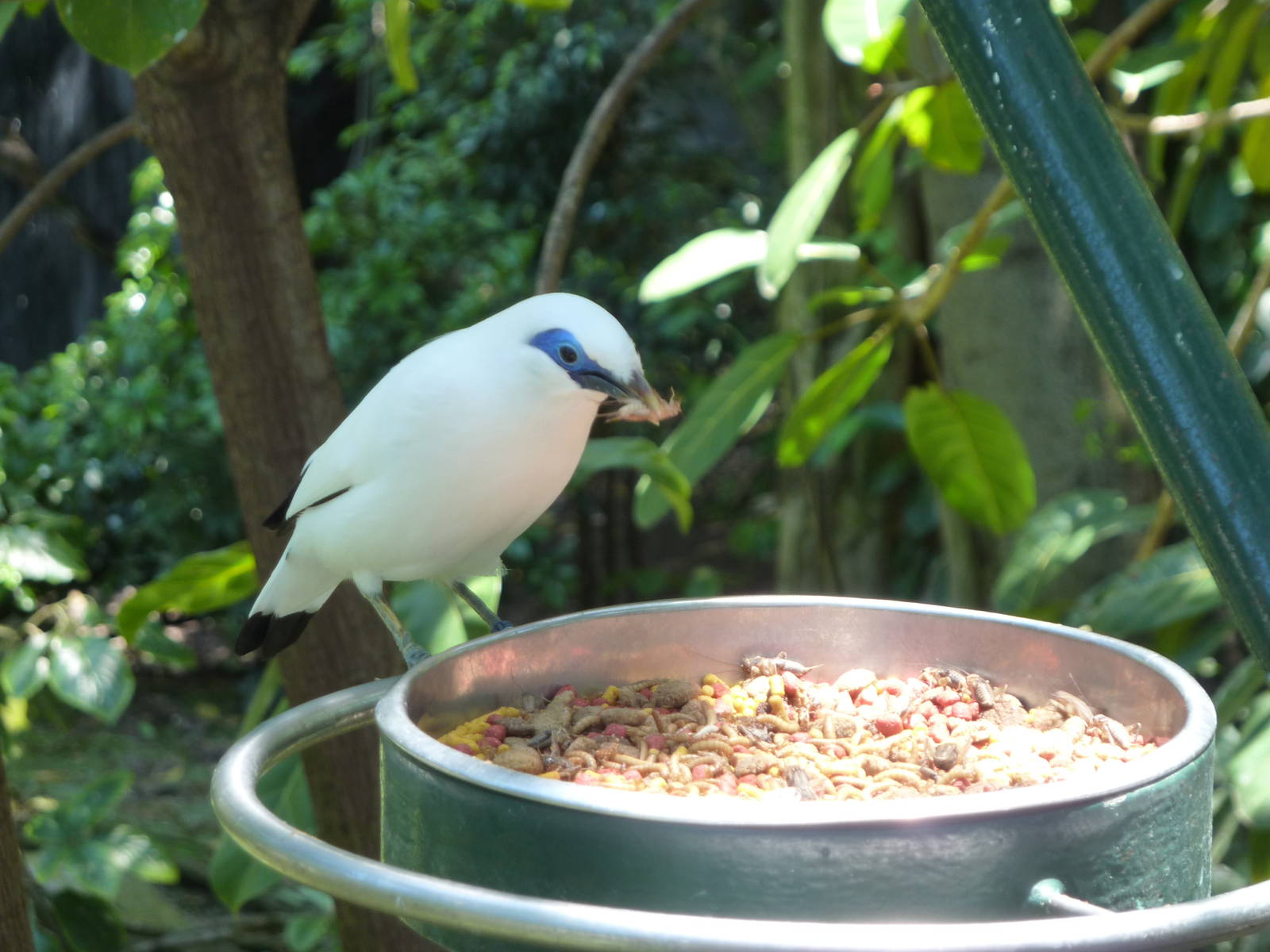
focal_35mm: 169
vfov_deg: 8.8
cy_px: 476
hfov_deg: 11.7
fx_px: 6200
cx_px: 635
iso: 125
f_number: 4.5
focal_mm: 27.8
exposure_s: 1/30
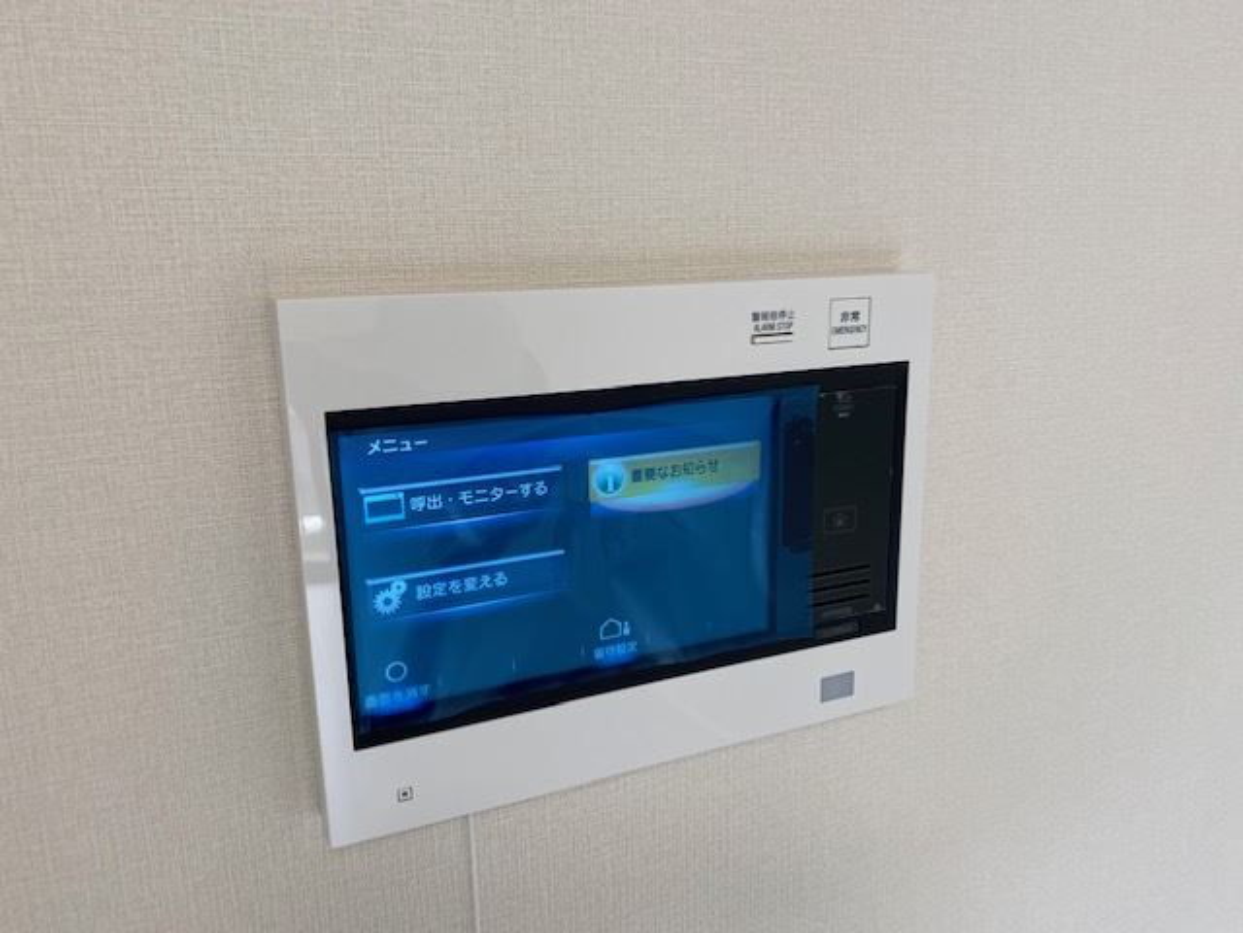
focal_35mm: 26
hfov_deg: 67.3
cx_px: 622
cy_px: 466
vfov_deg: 53.1
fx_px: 934
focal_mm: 4.25
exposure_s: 1/100
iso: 32
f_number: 1.8
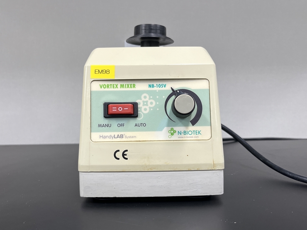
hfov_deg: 67.3
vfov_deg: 53.1
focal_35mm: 26
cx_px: 154
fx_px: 231
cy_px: 115
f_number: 1.6
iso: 125
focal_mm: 5.1
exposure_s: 1/120
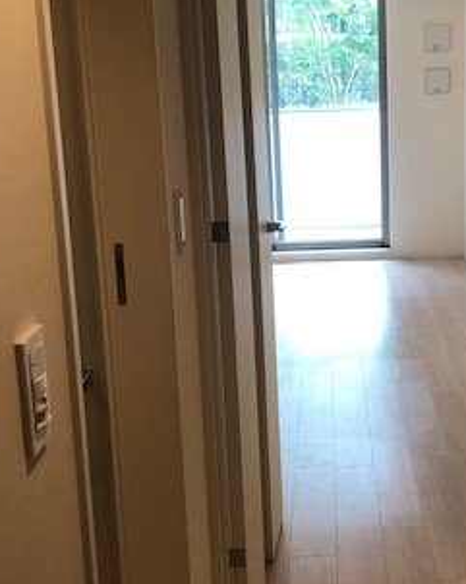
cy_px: 263
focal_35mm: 58
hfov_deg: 25.9
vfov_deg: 32.5
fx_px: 1001
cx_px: 340
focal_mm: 3.99
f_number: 1.8
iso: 32
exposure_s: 1/33
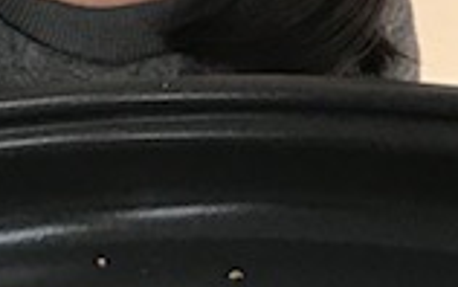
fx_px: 1499
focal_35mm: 120
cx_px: -139
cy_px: 546
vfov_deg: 10.2
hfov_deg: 16.4
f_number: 1.8
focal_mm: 3.99
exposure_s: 1/30
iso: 40
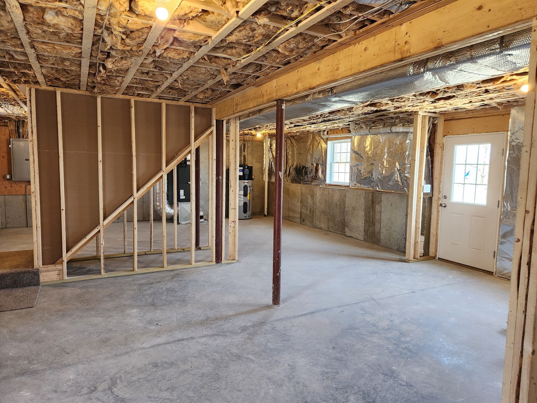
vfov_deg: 58.9
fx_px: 357
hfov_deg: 73.9
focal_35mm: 23
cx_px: 268
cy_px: 202
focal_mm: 5.4
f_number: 1.8
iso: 320
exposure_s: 1/120
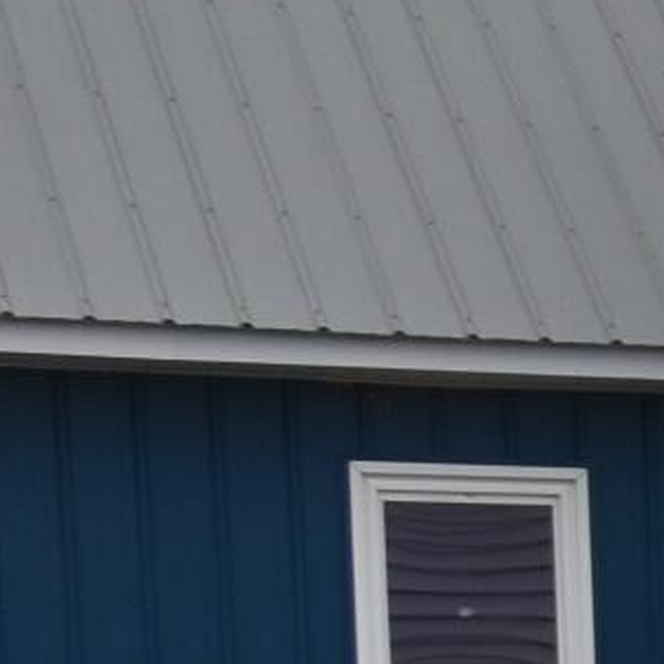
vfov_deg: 9.2
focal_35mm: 178
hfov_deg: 8.4
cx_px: 1906
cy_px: 1302
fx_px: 3863
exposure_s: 1/320
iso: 200
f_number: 8
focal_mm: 14
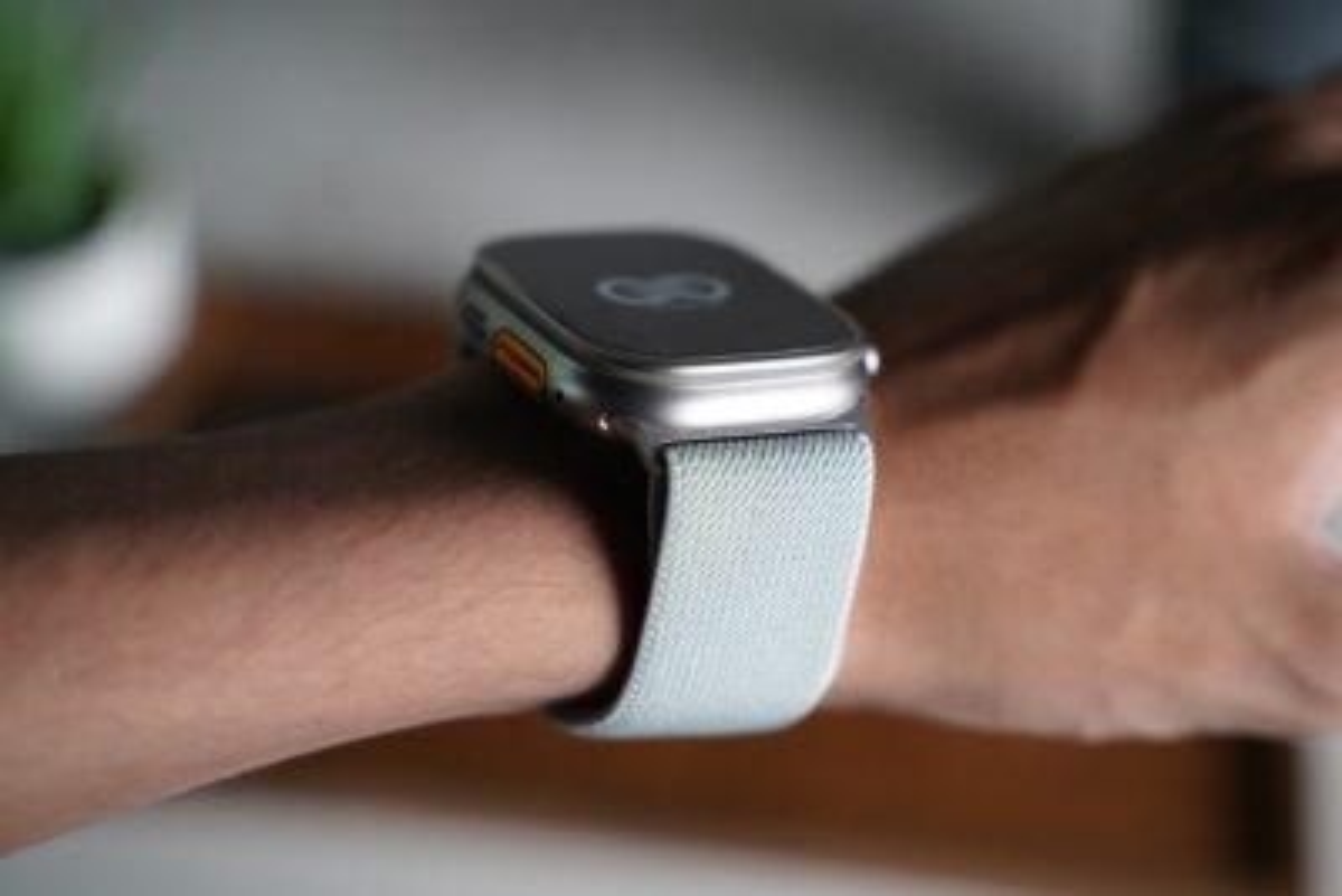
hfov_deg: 32.4
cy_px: 448
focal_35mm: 62
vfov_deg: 21.9
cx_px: 671
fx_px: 2312
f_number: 3.5
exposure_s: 1/90
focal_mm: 62
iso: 1600
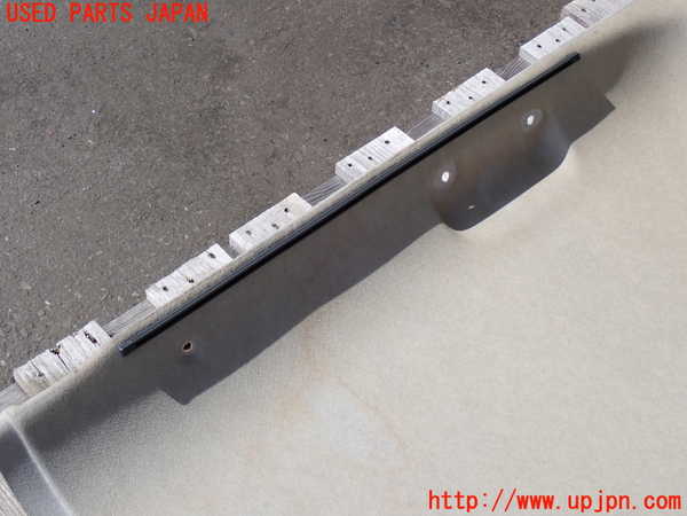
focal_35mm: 58
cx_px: 344
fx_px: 1151
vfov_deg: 25.2
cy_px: 258
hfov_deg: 33.2
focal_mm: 10.35
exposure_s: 1/640
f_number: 5
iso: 100
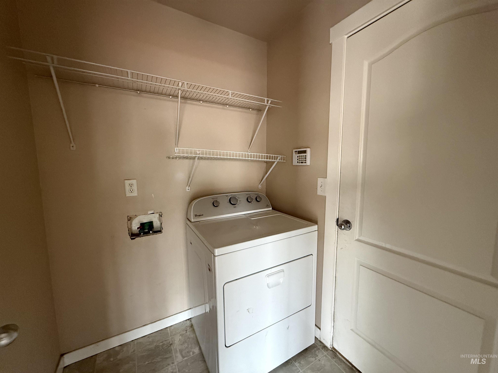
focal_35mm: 14
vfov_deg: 85.7
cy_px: 186
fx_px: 201
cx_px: 249
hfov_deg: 102.1
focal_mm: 2.22
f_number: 2.2
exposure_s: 1/60
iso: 800
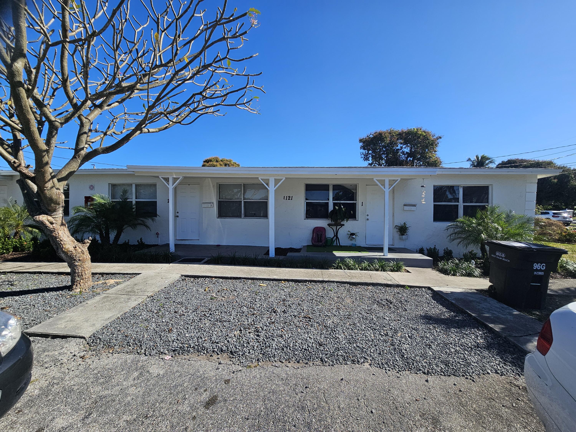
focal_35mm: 13
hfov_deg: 106.2
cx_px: 288
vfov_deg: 89.9
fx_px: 216
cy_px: 216
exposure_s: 1/2071
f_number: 2.2
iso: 50
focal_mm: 2.2
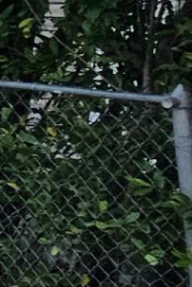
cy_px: 91
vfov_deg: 15.3
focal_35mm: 134
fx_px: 1072
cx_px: -1047
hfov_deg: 4.8
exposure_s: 1/1854
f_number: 2.2
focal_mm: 2.2
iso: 50
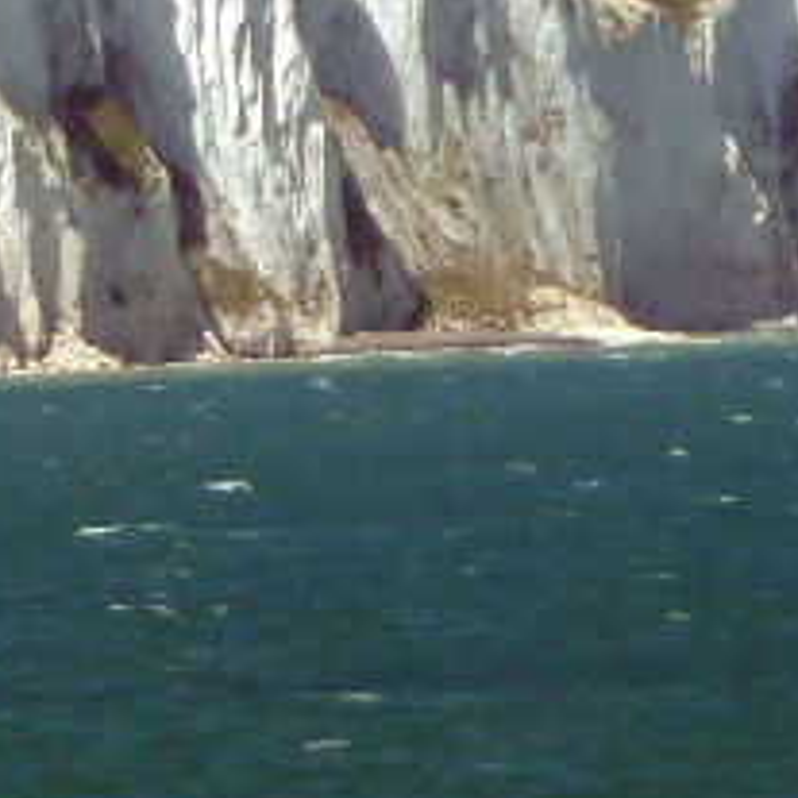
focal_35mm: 592
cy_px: 42
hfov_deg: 3.0
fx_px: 15440
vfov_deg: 3.0
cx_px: -108
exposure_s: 1/1000
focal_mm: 19.1
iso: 100
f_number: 4.7
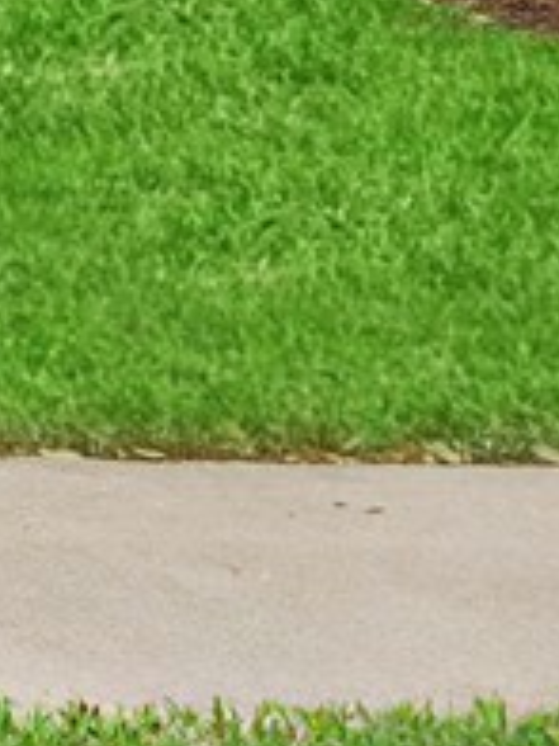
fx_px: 3208
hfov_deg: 5.7
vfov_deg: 12.2
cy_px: -579
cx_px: -2521
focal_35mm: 149
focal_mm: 14
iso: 400
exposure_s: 1/125
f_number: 8
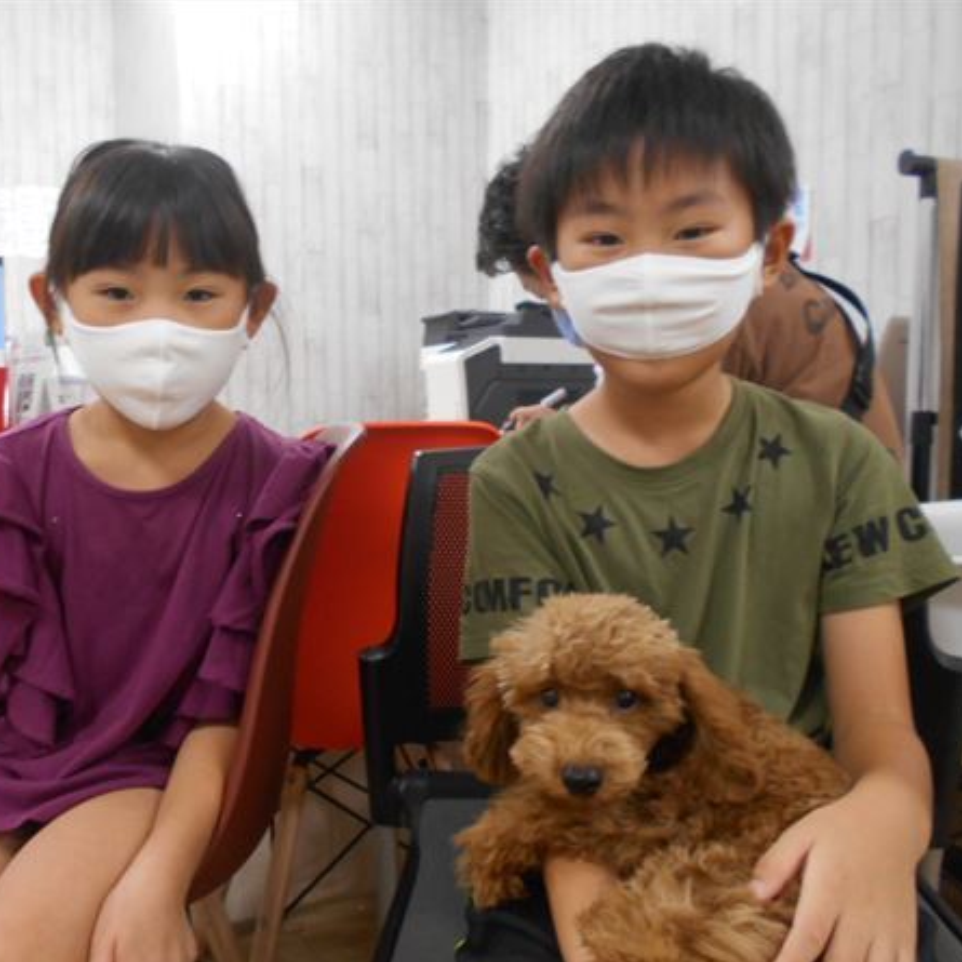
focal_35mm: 31
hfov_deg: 52.3
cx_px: 411
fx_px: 975
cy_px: 484
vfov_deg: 52.5
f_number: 3.2
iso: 280
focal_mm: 4.6
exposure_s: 1/30
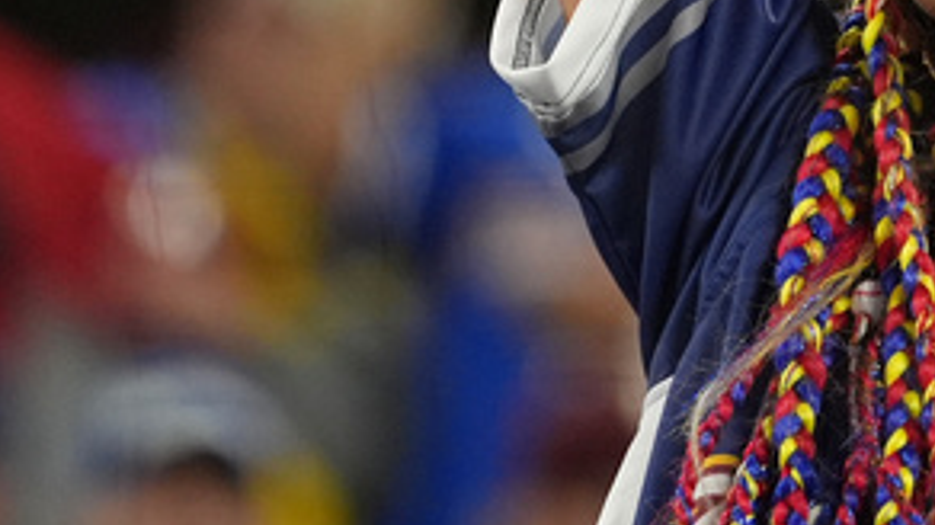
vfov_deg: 1.9
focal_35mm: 642
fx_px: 15911
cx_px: 964
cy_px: -479
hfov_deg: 3.4
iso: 2500
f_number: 3.2
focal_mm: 175
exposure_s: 1/1250
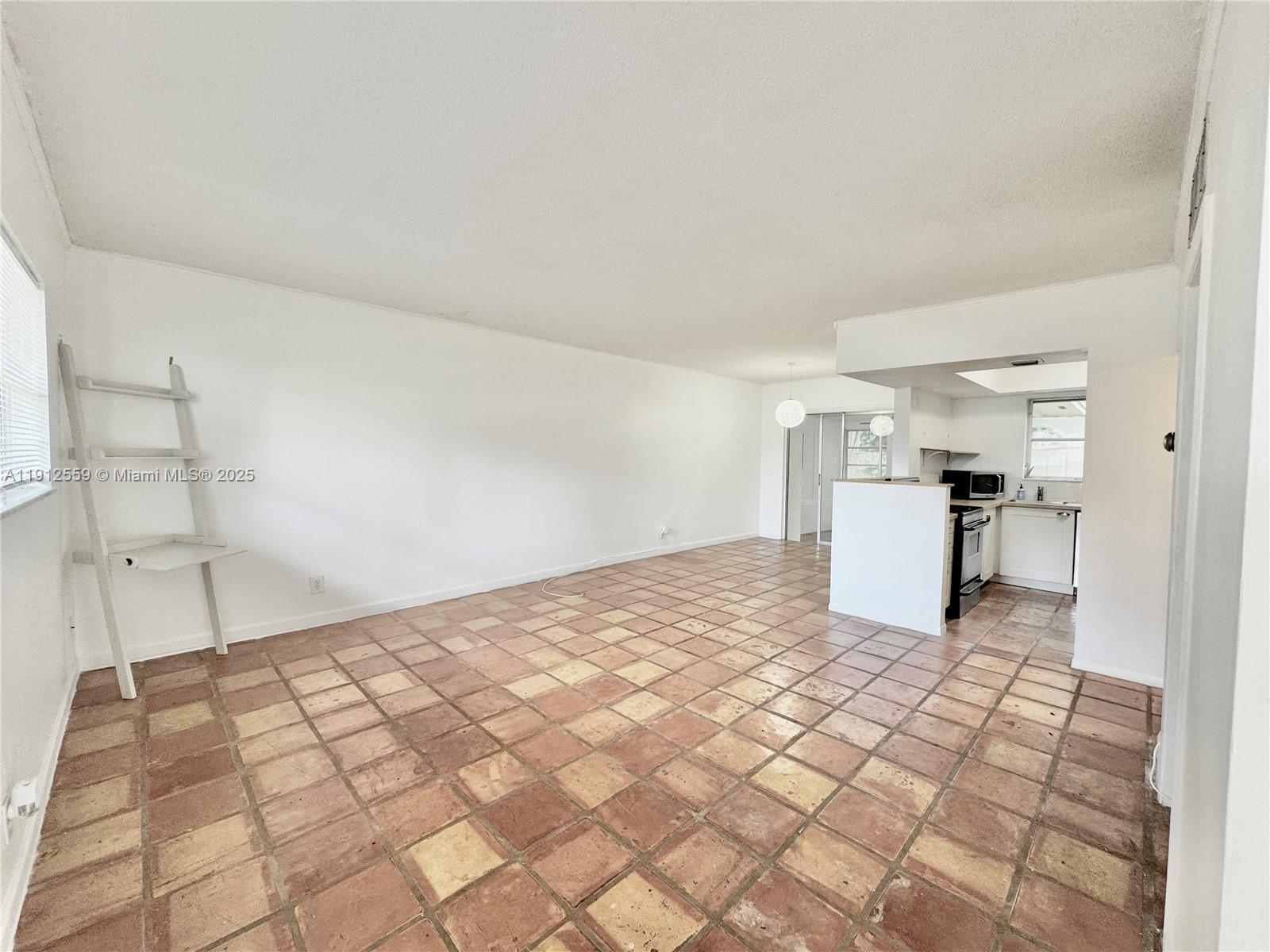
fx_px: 514
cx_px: 635
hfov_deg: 102.1
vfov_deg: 85.7
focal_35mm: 14
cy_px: 476
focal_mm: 2.22
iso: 160
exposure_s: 1/60
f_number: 2.2
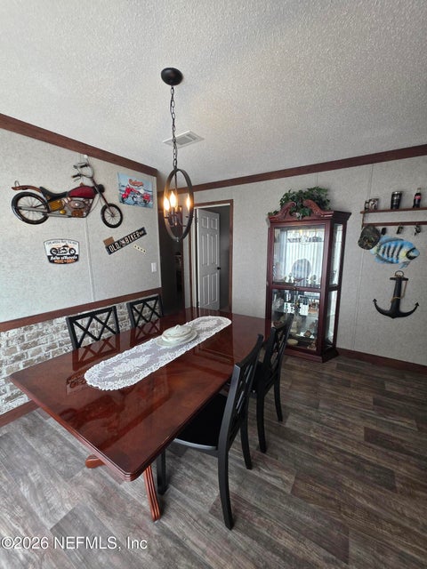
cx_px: 214
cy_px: 284
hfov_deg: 89.9
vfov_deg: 106.2
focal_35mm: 13
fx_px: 214
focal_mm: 2.2
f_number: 1.9
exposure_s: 1/120
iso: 80
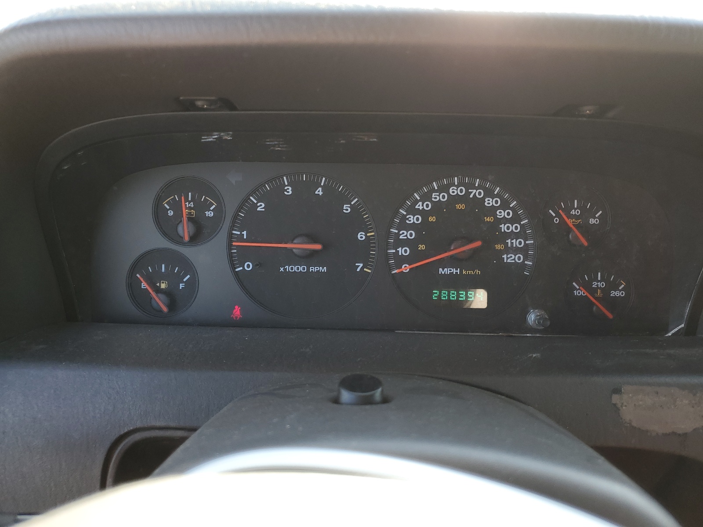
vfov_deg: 53.1
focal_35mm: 26
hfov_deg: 67.3
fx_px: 528
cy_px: 264
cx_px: 352
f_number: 1.5
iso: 50
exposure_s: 1/149
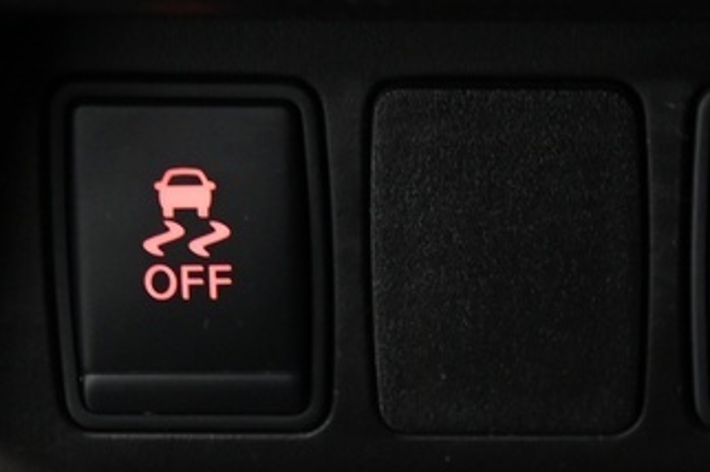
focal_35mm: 222
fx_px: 4374
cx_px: 765
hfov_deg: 9.2
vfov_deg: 6.0
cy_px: 884
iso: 2000
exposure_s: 1/15
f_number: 4
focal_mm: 44
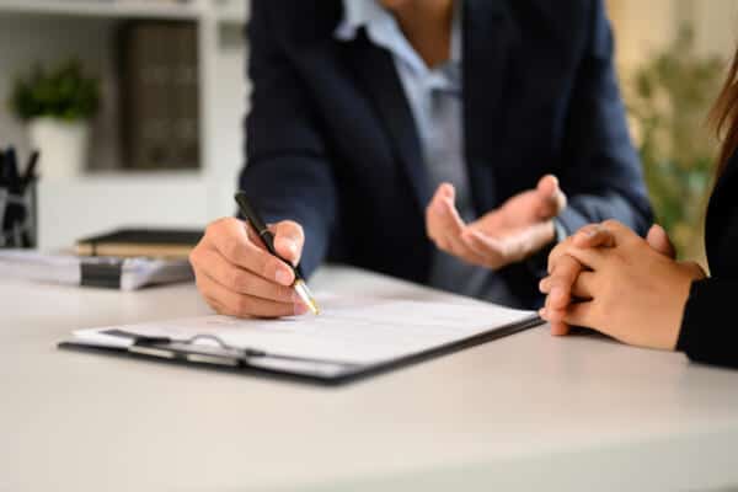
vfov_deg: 27.0
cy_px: 246
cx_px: 369
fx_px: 1025
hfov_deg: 39.6
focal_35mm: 50
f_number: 1.8
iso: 400
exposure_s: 1/400
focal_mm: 50
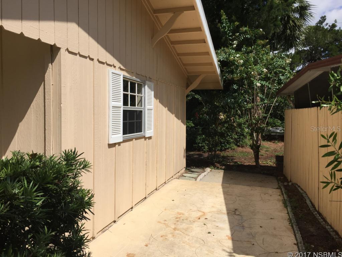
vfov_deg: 48.2
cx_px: 171
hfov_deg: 61.7
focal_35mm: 29
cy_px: 128
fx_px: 287
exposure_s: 1/3597
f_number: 2.2
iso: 32
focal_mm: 4.15
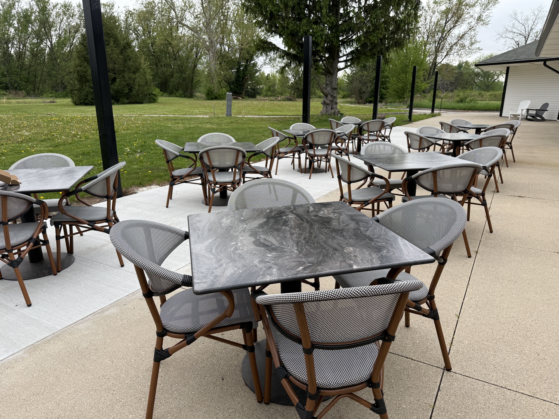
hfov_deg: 71.6
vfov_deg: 56.8
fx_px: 388
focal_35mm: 24
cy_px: 210
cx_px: 280
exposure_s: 1/689
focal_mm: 6.76
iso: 80
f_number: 1.78
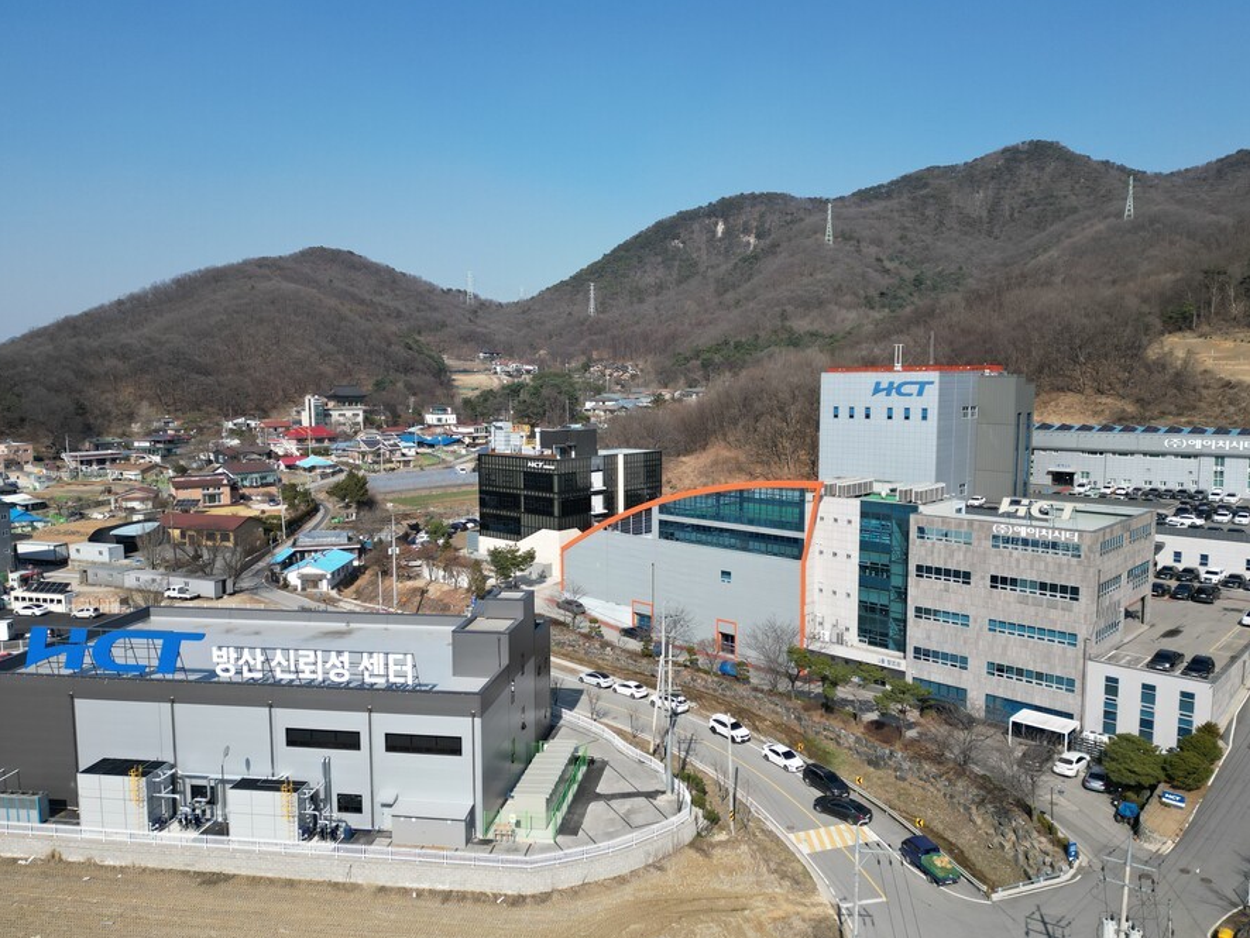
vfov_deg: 53.1
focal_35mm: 26
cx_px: 619
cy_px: 492
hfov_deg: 67.3
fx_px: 939
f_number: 1.7
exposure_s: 1/3000
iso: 110
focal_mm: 6.72
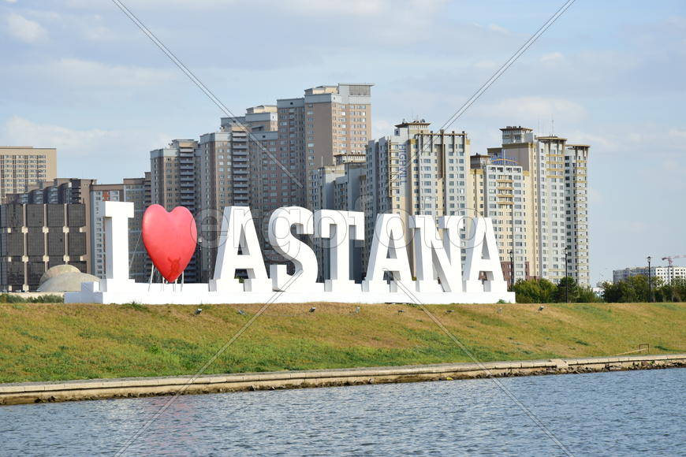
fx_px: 2572
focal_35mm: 135
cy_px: 228
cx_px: 343
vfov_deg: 10.2
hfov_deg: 15.2
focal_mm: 90
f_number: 8
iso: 200
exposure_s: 1/320
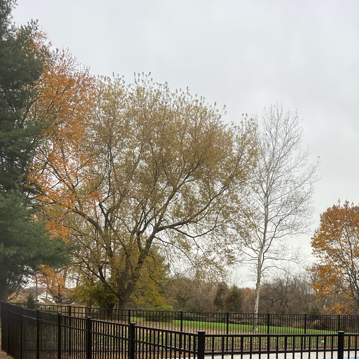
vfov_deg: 35.4
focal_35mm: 45
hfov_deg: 36.8
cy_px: 323
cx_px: 261
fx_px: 528
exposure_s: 1/397
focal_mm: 5.7
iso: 50
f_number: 1.5
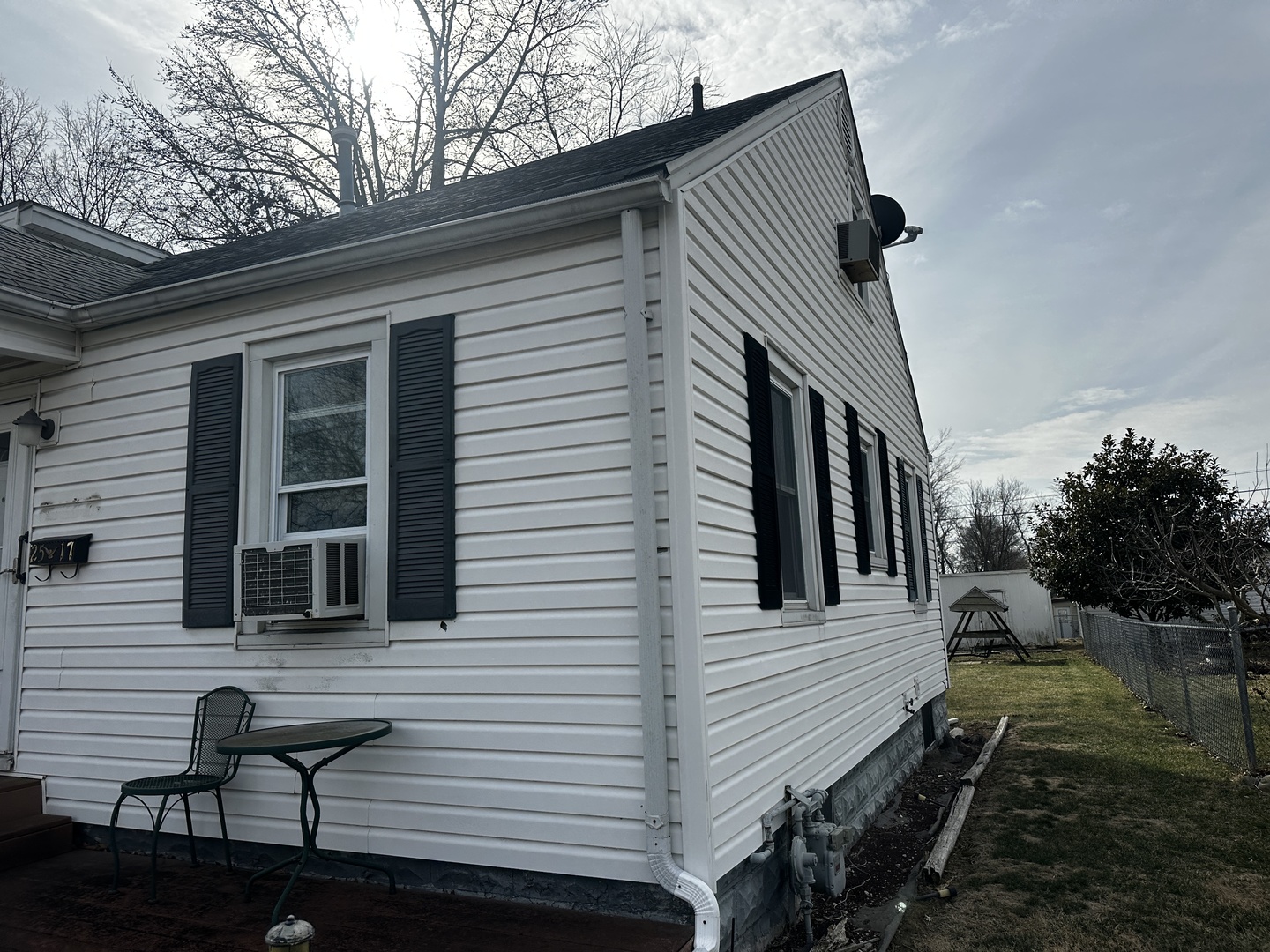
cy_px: 476
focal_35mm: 24
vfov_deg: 56.8
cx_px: 635
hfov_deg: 71.6
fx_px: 881
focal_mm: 6.86
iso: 80
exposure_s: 1/6623
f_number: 1.78
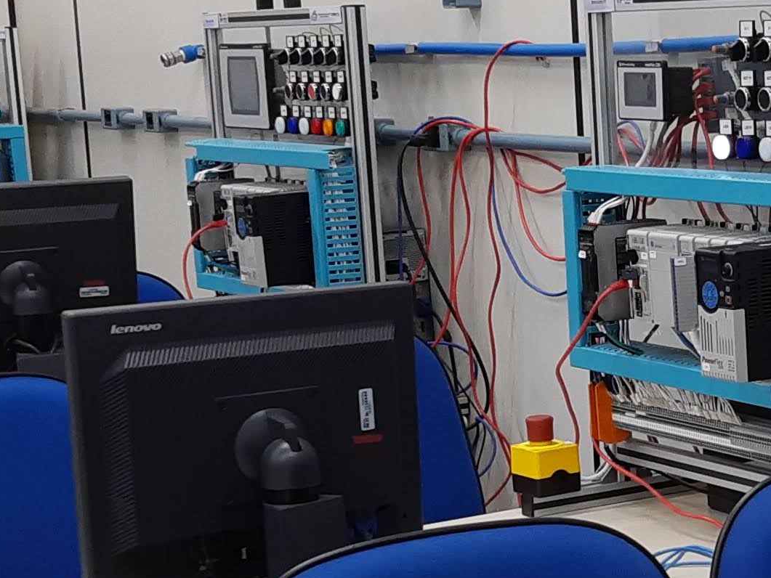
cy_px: 444
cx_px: 902
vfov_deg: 15.0
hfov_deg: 19.0
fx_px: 2183
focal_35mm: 98
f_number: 1.7
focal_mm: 4.75
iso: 82
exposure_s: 1/60
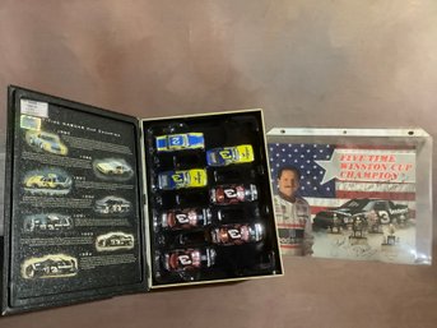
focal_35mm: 31
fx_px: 391
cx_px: 218
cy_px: 164
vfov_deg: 45.4
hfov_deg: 58.4
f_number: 2.4
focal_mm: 3.3
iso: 640
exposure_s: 1/30
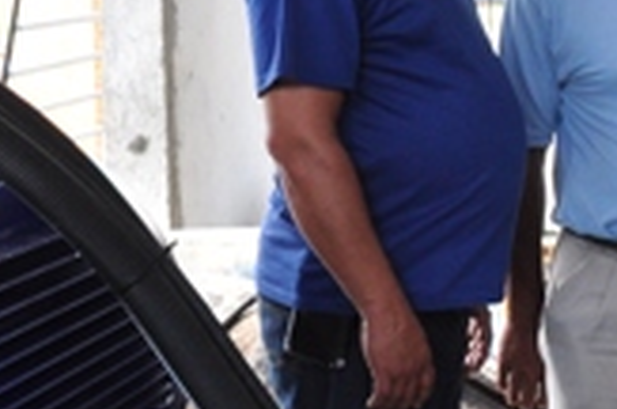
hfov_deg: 11.9
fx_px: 2908
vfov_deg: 8.0
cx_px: 738
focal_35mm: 170
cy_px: 284
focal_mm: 24
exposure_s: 1/125
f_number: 5.6
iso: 400
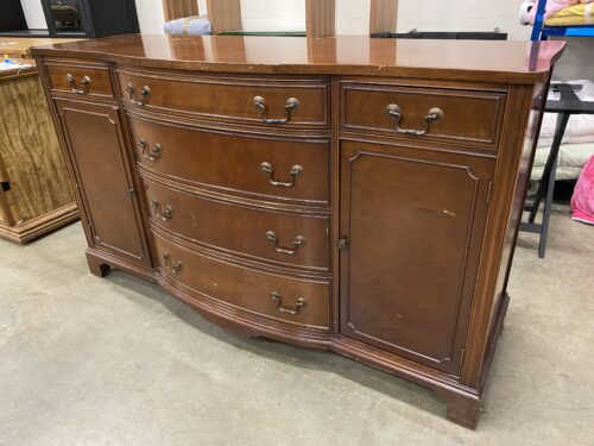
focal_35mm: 26
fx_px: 446
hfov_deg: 67.3
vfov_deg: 53.1
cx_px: 297
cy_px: 223
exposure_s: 1/40
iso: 640
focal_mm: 4.25
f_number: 1.8
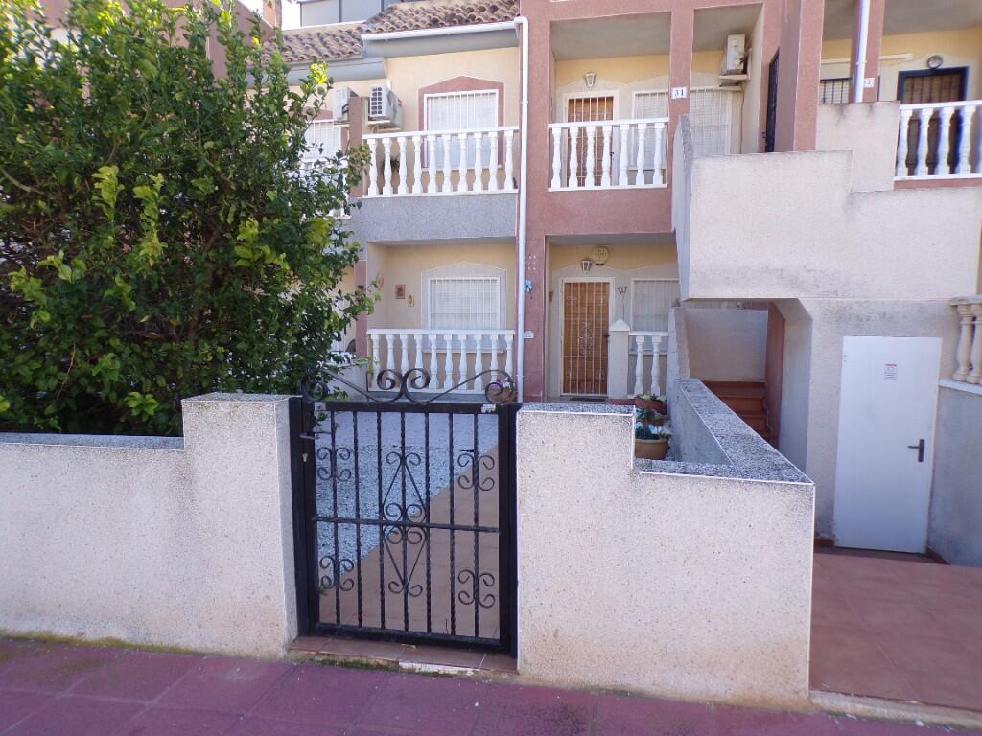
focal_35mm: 24
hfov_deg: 71.6
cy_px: 368
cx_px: 491
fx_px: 681
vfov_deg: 56.8
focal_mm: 4.3
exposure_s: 1/125
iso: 80
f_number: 4.3
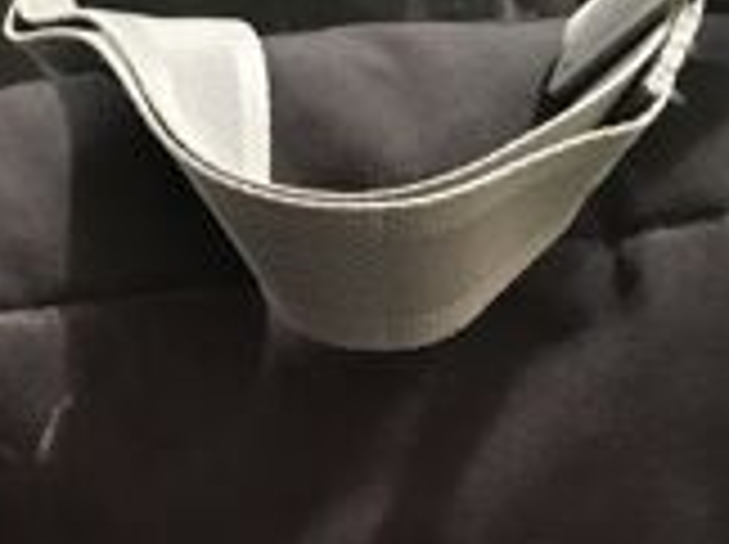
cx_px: 238
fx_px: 1808
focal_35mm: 86
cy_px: 647
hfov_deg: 22.7
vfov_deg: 16.4
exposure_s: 1/17
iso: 250
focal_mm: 4.15
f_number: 2.2
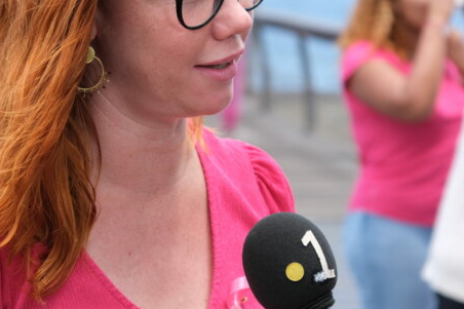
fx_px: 1894
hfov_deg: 14.0
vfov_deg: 9.3
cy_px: 81
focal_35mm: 147
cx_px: 283
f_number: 4
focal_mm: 55
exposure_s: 1/1250
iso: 500
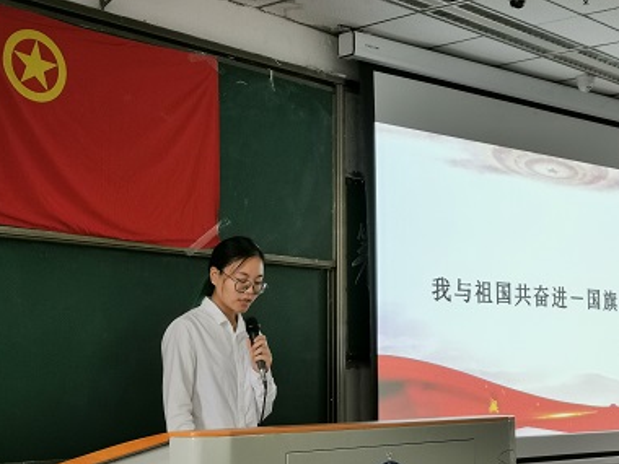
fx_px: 1270
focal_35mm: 71
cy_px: 227
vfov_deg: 20.7
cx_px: 360
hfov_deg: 27.4
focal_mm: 5.58
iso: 160
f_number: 1.8
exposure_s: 1/100
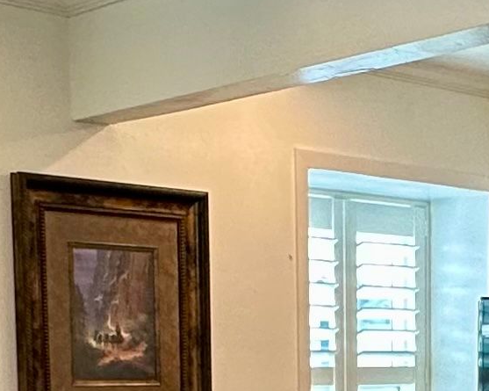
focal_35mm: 99
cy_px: 561
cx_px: 385
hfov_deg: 19.2
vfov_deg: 14.6
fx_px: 1432
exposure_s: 1/120
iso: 200
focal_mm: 2.22
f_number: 2.2
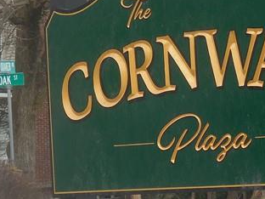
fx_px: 3269
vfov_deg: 3.5
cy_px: 99
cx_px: 179
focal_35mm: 427
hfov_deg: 4.6
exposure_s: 1/250
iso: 125
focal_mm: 23.4
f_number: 5.3
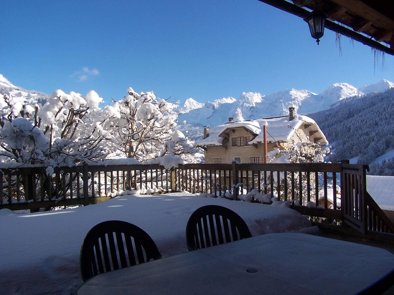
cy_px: 148
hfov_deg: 49.0
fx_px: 433
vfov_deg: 37.7
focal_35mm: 38
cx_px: 197
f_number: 4
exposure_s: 1/750
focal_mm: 6.3
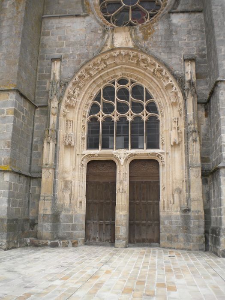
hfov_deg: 40.7
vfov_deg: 52.6
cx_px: 112
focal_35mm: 35
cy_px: 150
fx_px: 303
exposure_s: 1/146
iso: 80
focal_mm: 6.3
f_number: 4.6
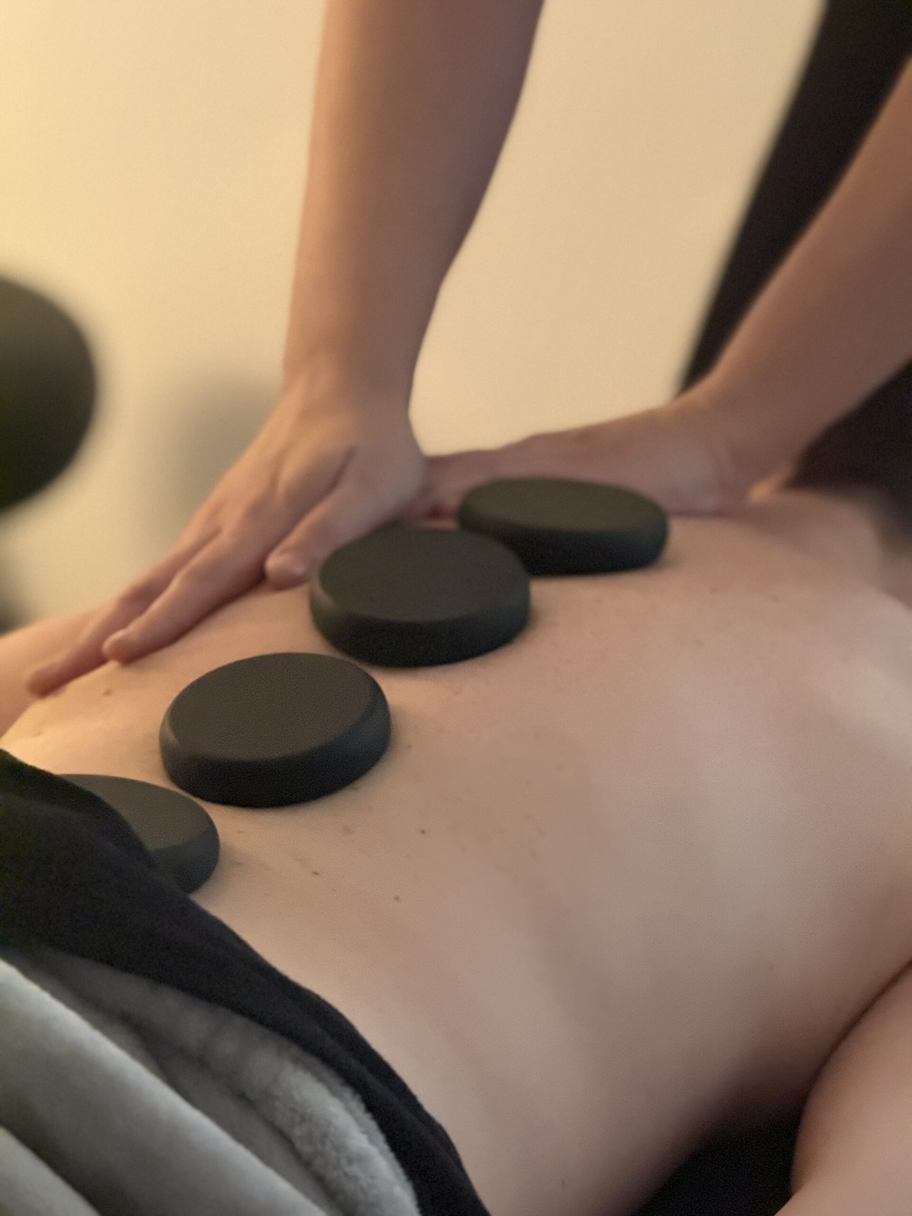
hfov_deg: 12.3
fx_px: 4215
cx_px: 456
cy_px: 608
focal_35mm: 120
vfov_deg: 16.4
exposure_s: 1/30
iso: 1600
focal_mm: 15.66
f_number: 2.8
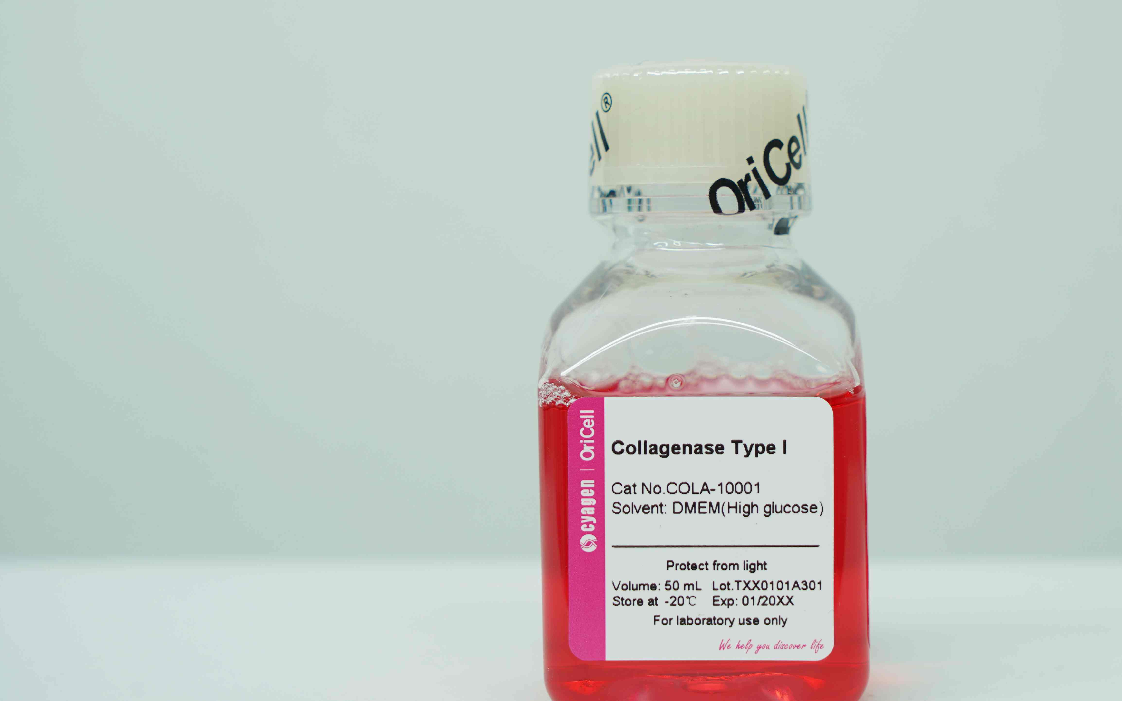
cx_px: 711
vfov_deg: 15.4
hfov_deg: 24.3
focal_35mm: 85
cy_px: 287
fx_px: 2599
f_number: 7.1
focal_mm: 64
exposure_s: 1/60
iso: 200
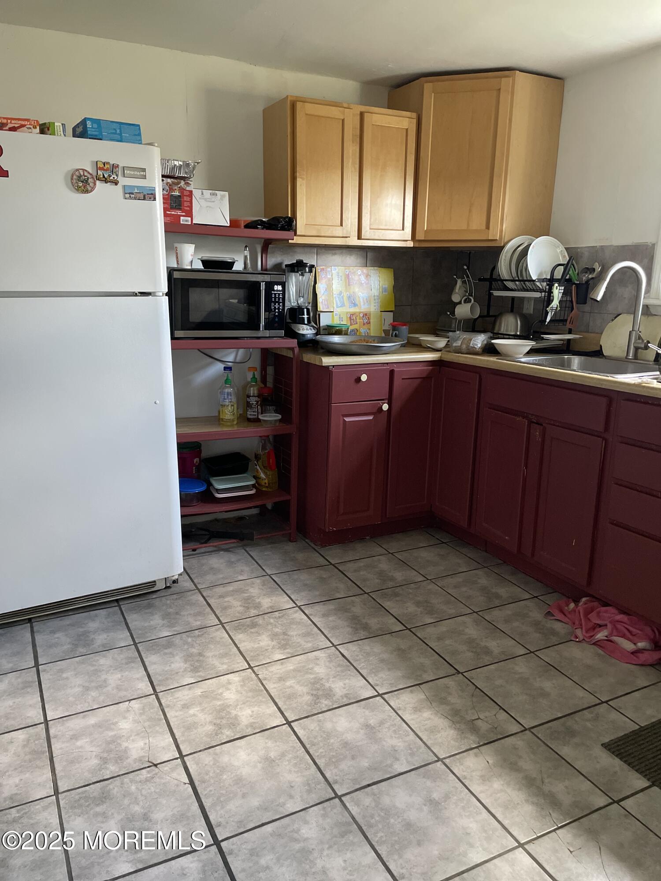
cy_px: 440
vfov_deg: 67.3
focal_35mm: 26
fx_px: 662
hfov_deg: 53.1
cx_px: 330
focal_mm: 4.2
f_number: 1.6
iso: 500
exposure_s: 1/60
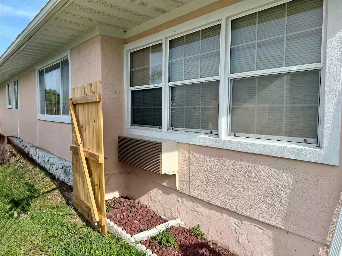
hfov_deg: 71.6
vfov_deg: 56.8
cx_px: 171
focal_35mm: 24
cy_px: 128
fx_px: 237
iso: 80
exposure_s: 1/3953
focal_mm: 6.76
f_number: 1.78
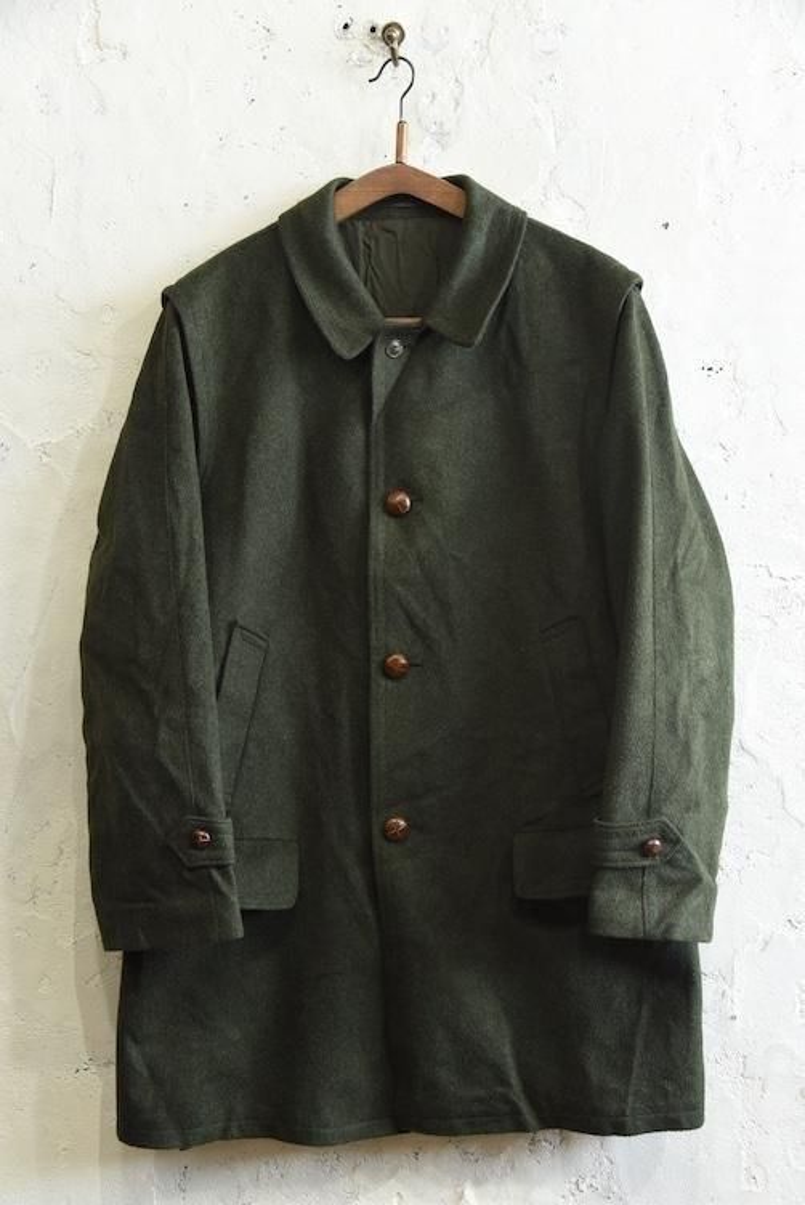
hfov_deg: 33.4
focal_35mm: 40
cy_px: 602
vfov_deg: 48.4
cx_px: 402
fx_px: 1340
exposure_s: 1/80
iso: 2000
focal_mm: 40
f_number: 5.6
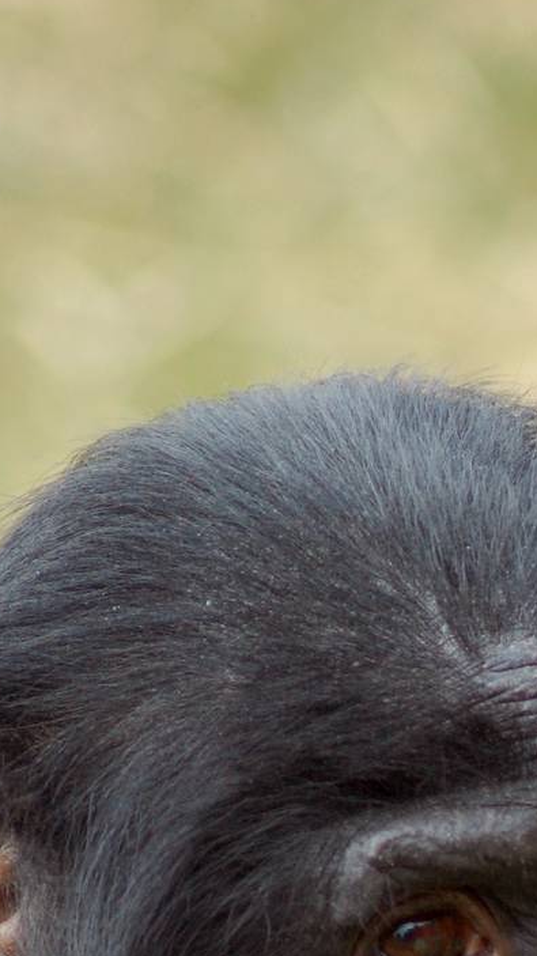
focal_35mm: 1072
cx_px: 571
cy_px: 1027
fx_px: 27159
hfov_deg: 1.1
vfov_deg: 2.0
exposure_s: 1/400
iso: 800
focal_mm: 300
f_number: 5.6
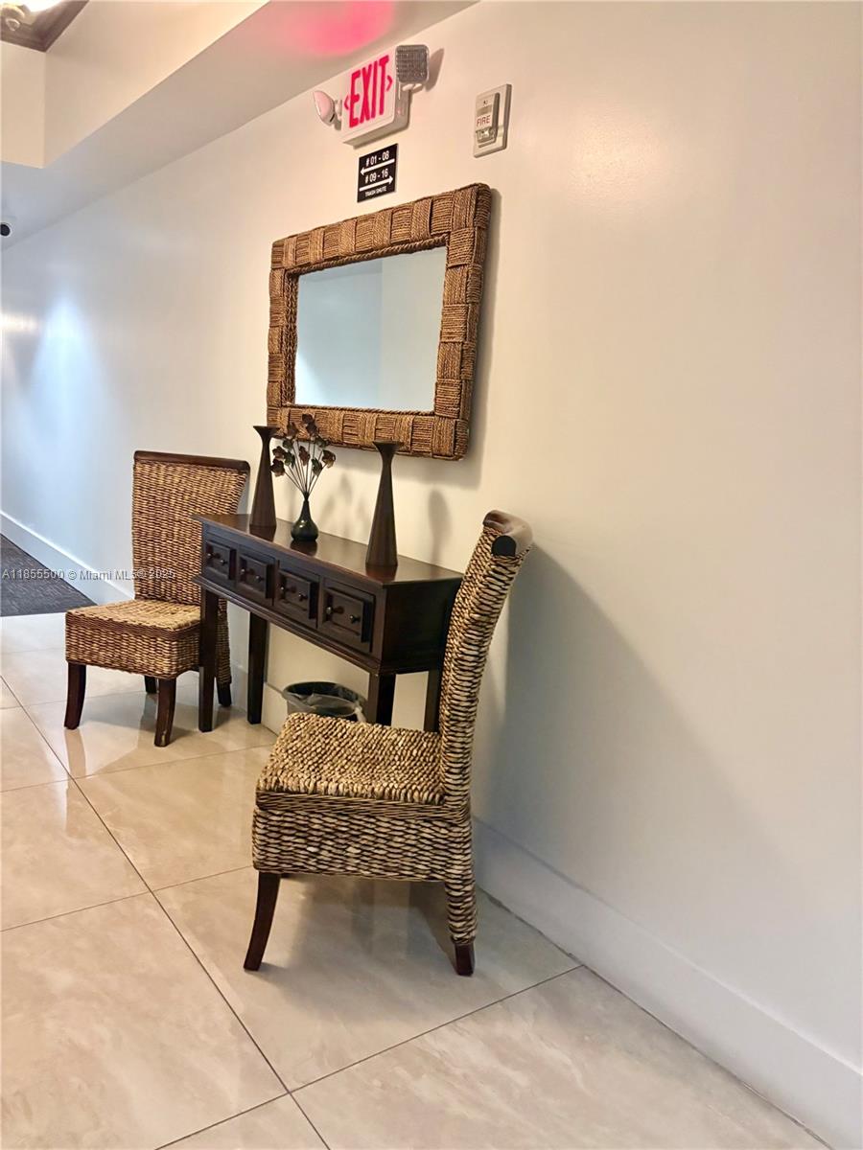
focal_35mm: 26
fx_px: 864
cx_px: 432
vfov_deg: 67.3
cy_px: 575
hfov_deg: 53.1
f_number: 1.6
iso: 500
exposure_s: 1/60
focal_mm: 5.96
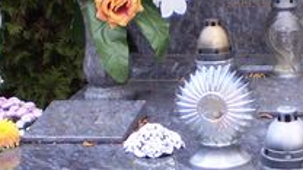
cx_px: 217
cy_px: 94
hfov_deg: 14.2
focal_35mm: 151
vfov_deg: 8.0
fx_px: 1213
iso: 125
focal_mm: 6.3
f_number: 3.1
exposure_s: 1/30
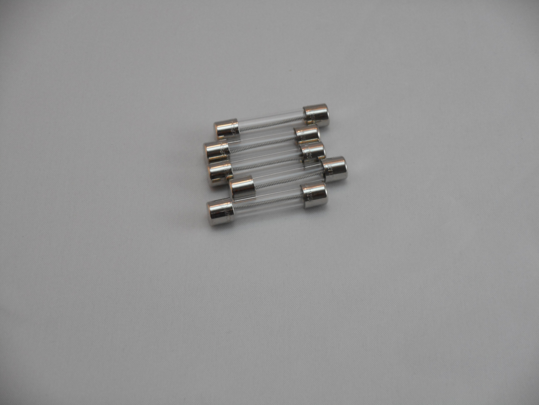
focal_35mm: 102
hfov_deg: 19.3
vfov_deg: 14.5
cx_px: 270
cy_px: 202
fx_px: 1588
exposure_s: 1/60
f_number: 5.8
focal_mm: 18.2
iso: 320
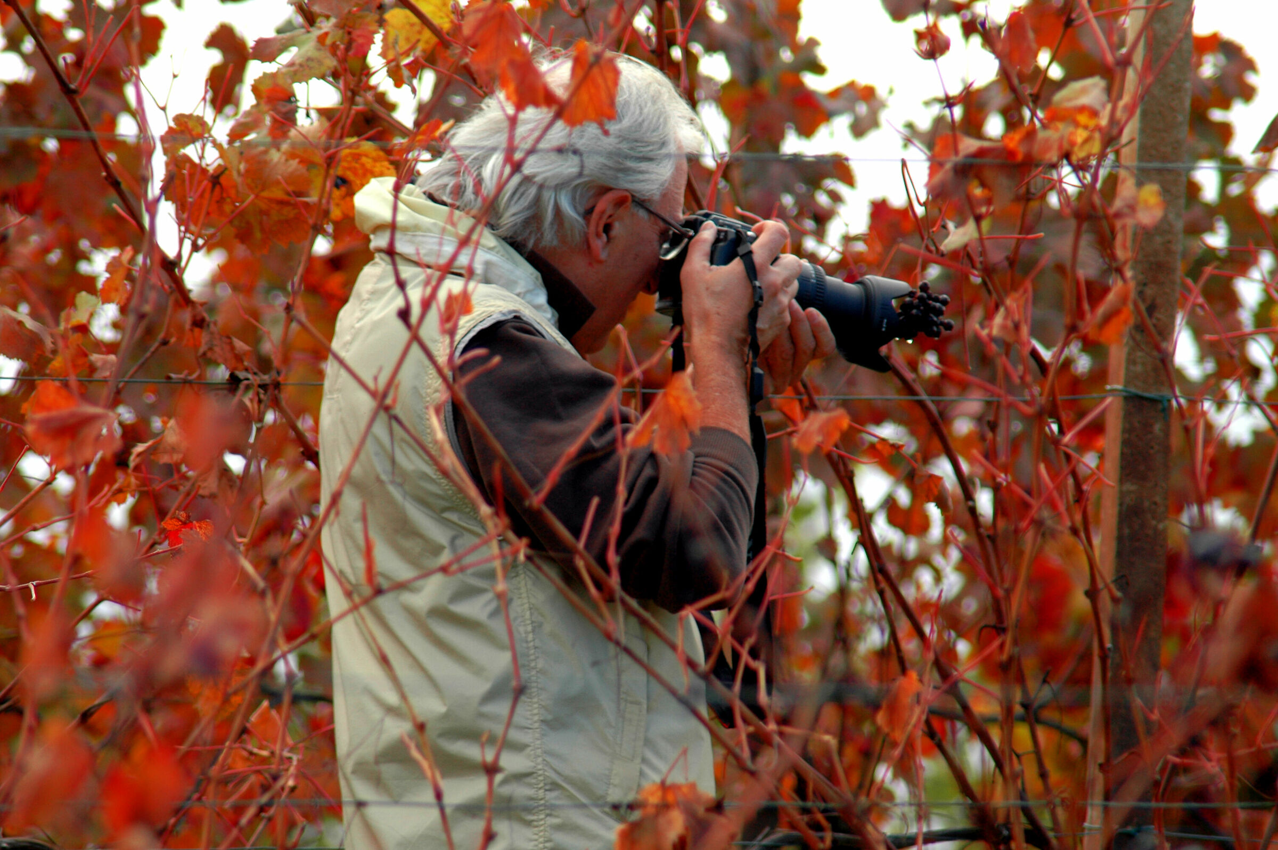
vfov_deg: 2.8
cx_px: 639
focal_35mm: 495
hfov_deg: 4.2
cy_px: 425
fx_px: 17558
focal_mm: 330
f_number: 8
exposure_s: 1/160
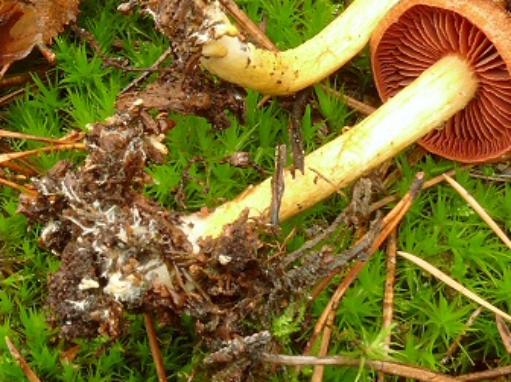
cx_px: 47
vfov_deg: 19.4
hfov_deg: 25.8
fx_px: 1076
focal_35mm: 73
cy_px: -15
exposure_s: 1/1.3
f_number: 11
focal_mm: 7.4
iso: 100
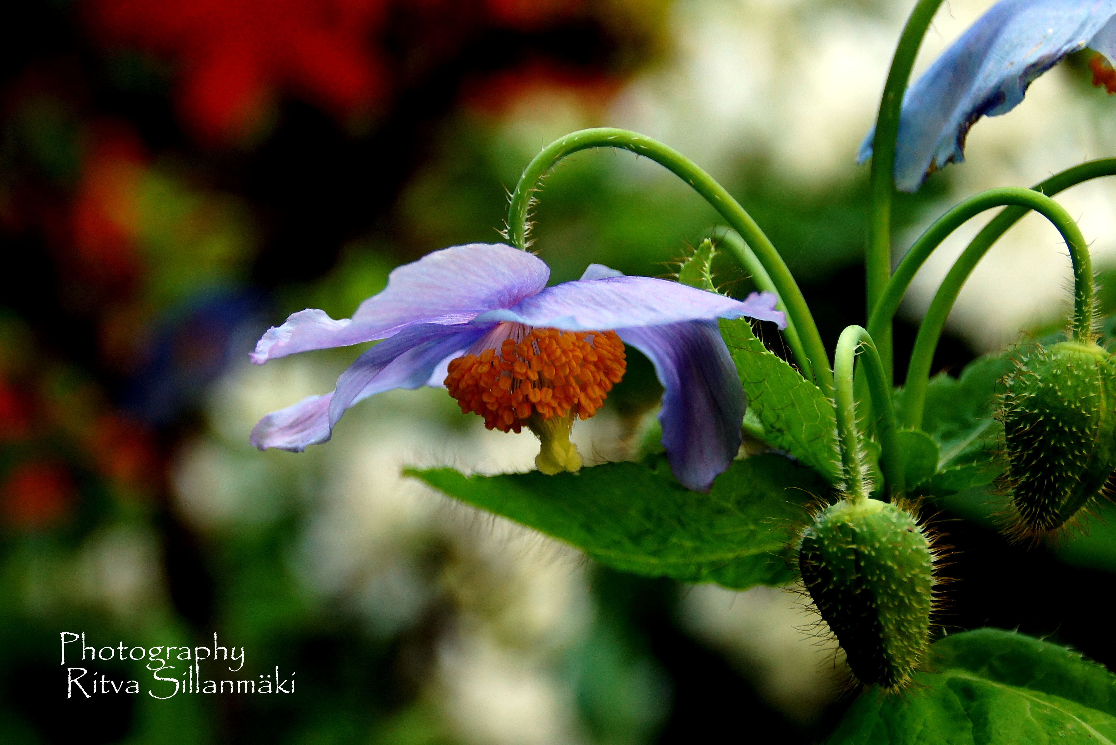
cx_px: 558
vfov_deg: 11.8
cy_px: 372
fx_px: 3598
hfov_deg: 17.6
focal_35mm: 116
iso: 400
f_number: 5
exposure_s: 1/160
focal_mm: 55
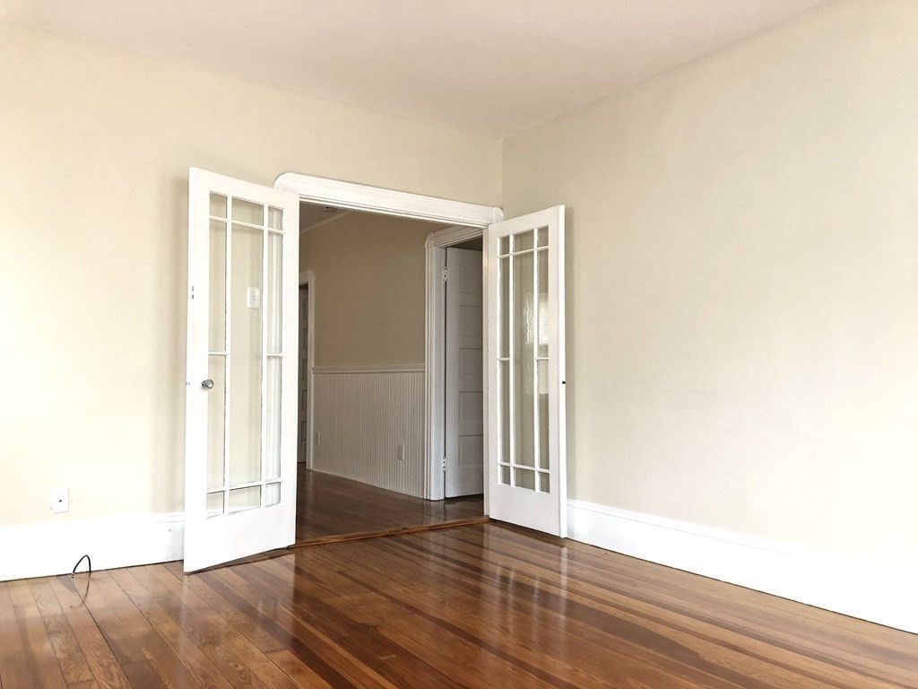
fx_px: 743
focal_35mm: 28
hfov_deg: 63.4
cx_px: 459
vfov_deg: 49.7
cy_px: 344
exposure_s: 1/24
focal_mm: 3.99
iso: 40
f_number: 1.8
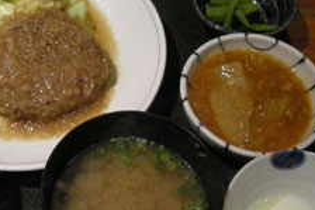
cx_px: 76
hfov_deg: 30.4
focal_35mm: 65
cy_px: 131
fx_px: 568
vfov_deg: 20.8
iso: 400
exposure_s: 1/58
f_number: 2.8
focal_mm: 5.7
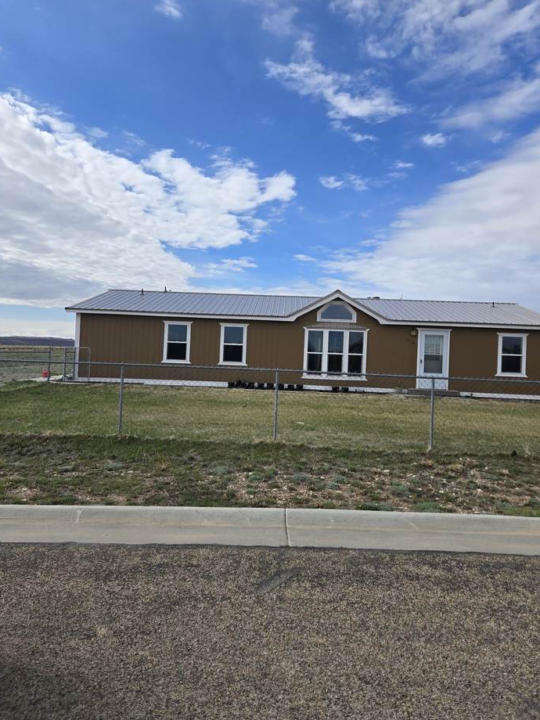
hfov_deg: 56.8
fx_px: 499
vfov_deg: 71.6
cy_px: 355
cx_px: 272
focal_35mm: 24
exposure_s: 1/2921
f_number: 1.8
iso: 32
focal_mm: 5.4
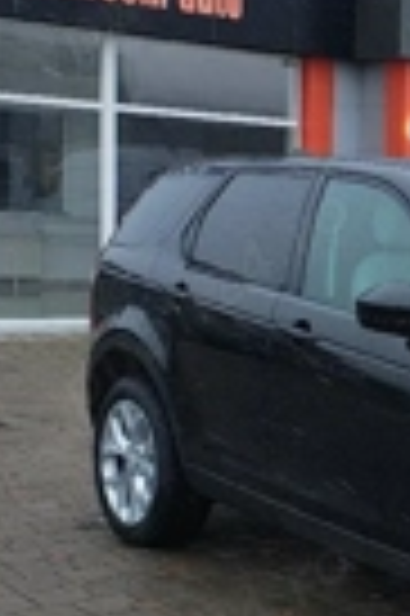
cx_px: 644
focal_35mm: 76
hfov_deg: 16.1
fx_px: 1302
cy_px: 355
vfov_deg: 26.6
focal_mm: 5.89
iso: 484
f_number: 1.4
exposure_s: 1/60.2
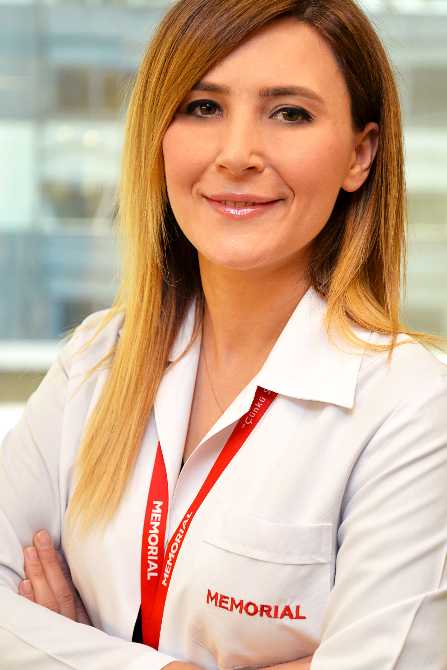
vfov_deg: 22.4
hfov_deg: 15.0
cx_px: 226
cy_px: 318
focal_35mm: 91
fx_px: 1693
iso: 800
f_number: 4.5
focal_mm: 78
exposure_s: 1/100
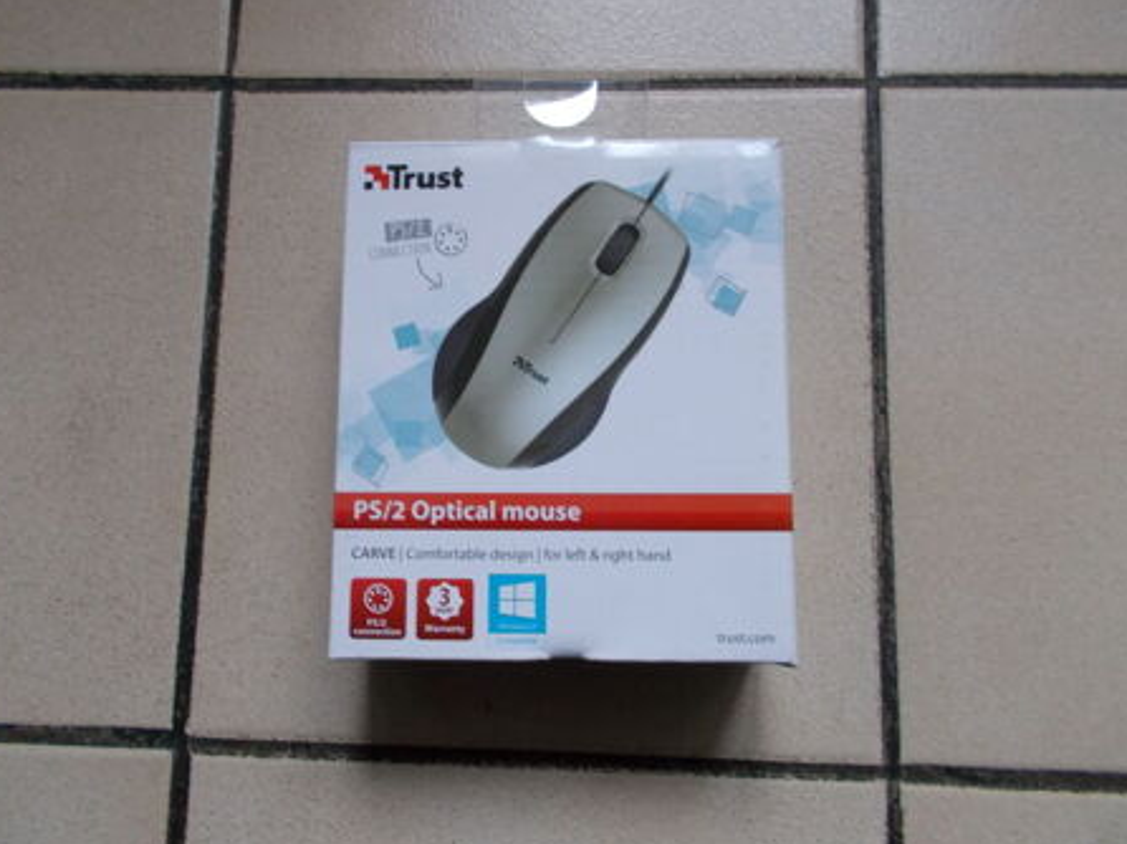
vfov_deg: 49.7
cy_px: 404
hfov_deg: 63.4
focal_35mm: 28
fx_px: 911
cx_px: 533
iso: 200
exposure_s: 1/20
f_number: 3.2
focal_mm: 4.6
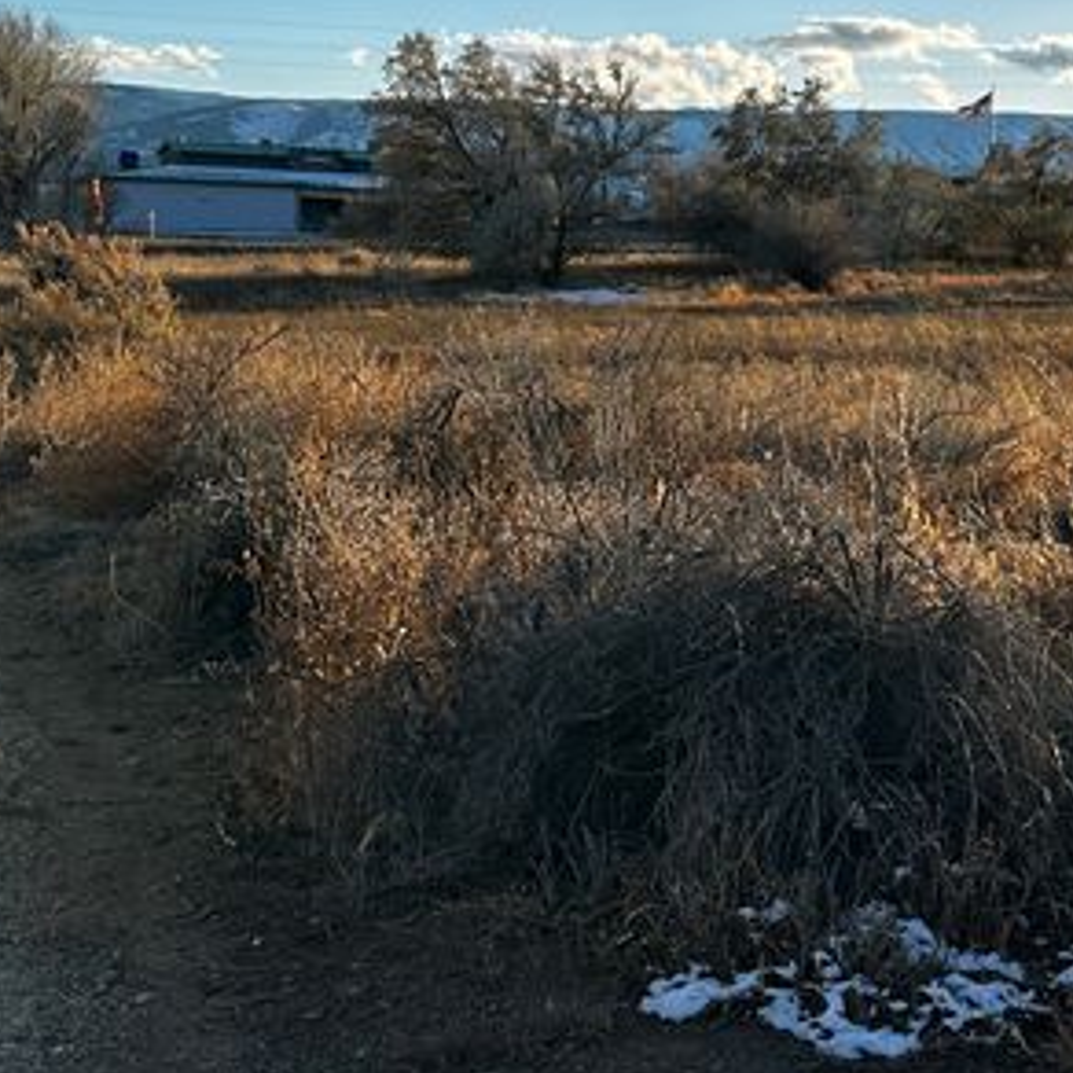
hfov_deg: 26.8
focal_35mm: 63
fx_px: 2209
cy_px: 274
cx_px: 841
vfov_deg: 27.0
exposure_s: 1/3597
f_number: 1.78
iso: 80
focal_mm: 6.86
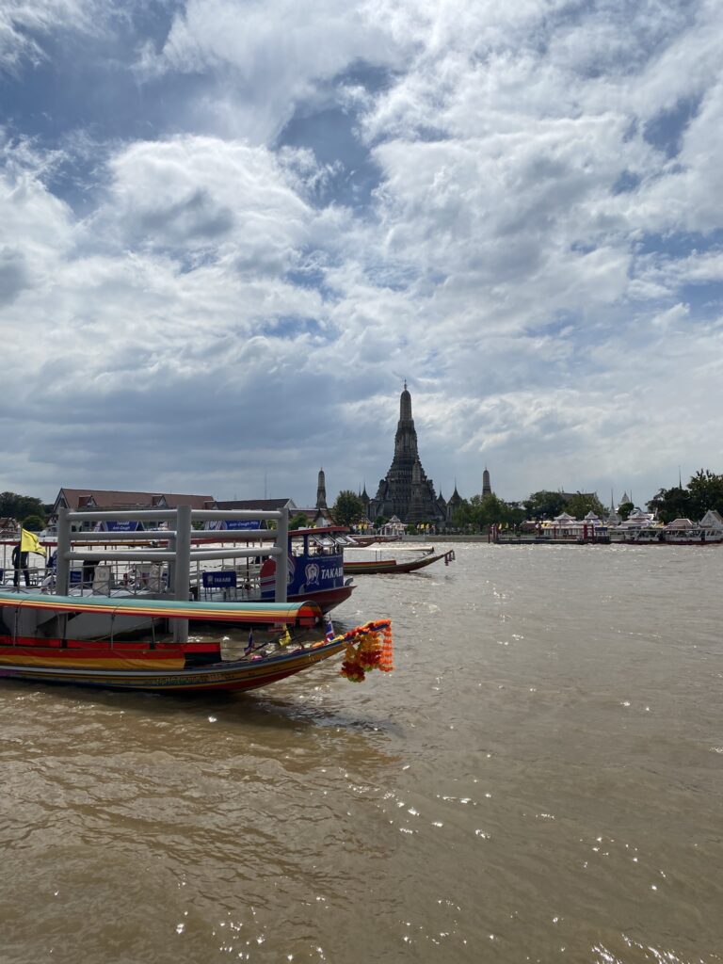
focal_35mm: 26
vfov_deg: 67.3
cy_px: 482
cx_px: 362
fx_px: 724
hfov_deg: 53.1
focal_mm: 4.25
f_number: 1.8
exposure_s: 1/14286
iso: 40
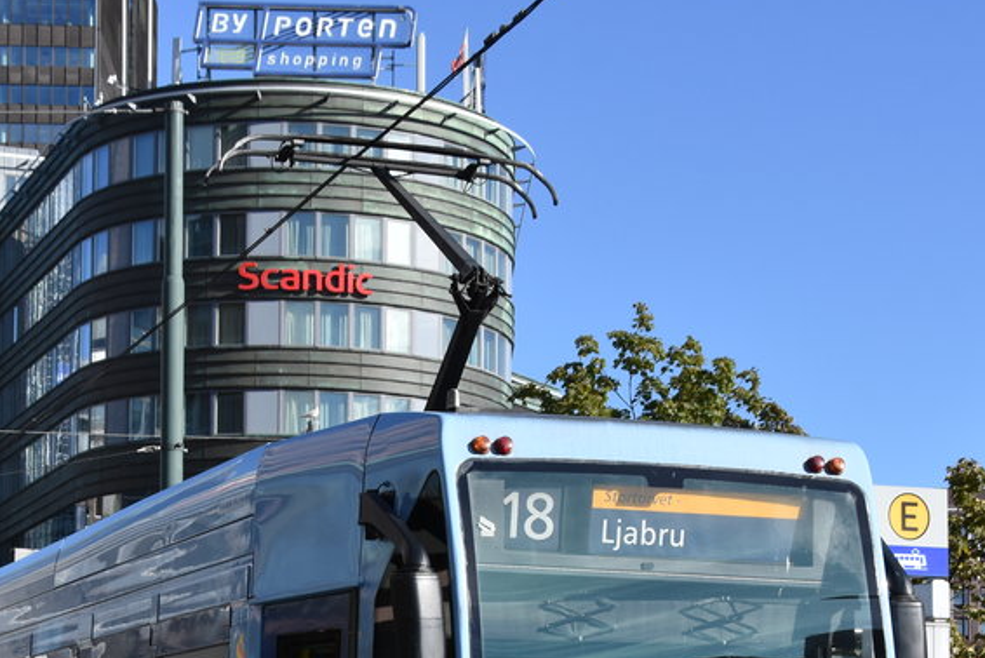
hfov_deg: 22.9
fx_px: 2436
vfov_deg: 15.1
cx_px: 473
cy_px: 660
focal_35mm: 89
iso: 320
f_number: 8
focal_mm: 28
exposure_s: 1/500
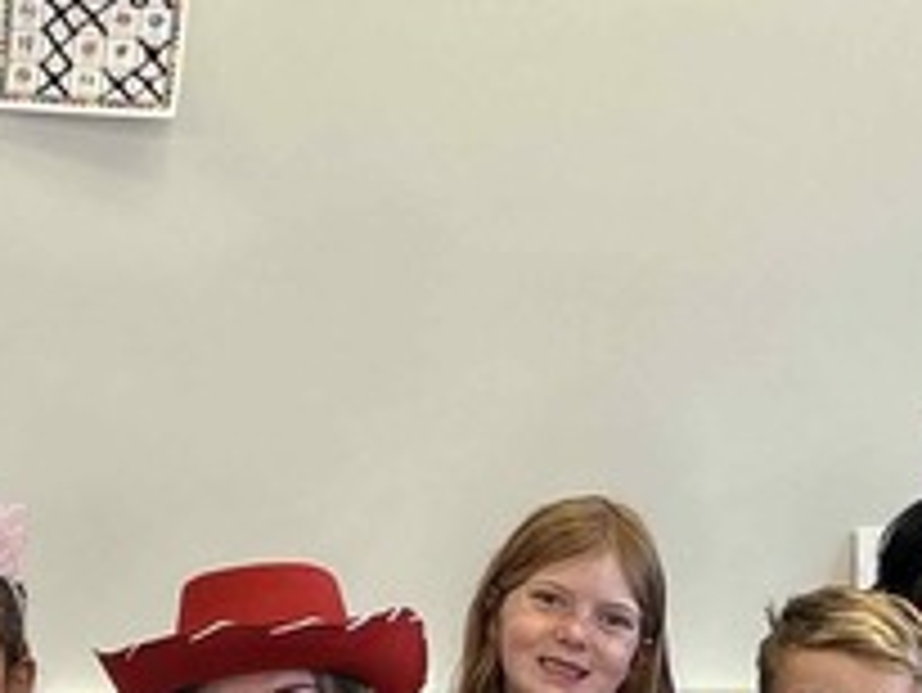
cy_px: 756
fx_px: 3465
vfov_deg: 11.3
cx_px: 261
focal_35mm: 130
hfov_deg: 15.1
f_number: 1.6
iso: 80
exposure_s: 1/60
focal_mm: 5.96
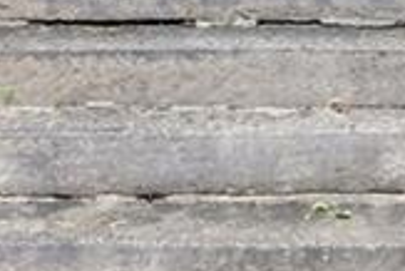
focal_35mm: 113
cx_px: 276
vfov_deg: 10.2
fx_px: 1272
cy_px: -420
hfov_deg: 18.0
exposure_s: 1/15
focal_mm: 12
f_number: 5.6
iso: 125
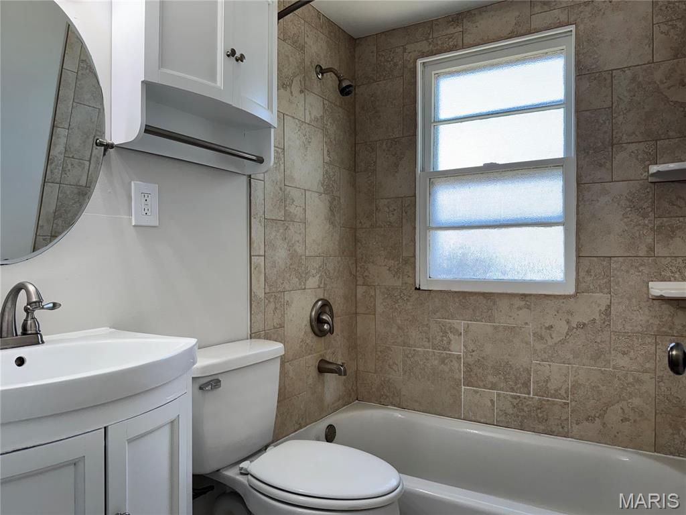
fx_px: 476
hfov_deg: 71.6
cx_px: 343
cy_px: 258
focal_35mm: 24
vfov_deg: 56.8
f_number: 1.78
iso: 80
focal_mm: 6.76
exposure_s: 1/200
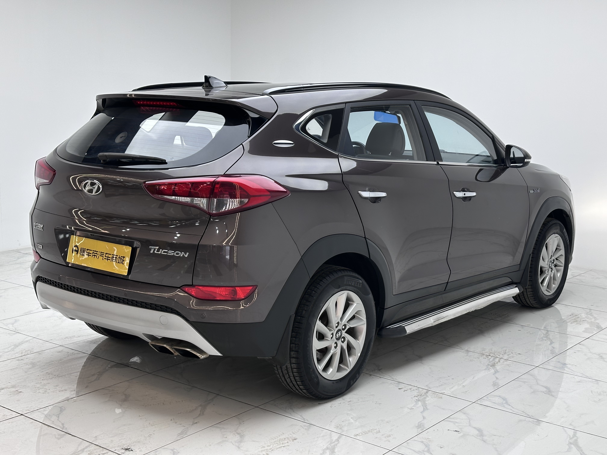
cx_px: 304
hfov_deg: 39.7
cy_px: 228
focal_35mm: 48
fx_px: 842
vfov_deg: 30.3
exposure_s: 1/100
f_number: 1.78
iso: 64
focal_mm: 6.86
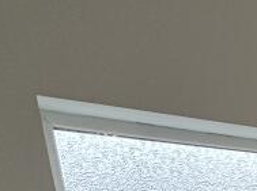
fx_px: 563
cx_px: 560
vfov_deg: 15.3
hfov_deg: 16.6
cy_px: 389
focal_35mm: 76
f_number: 2.2
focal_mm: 2.22
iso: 80
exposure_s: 1/100
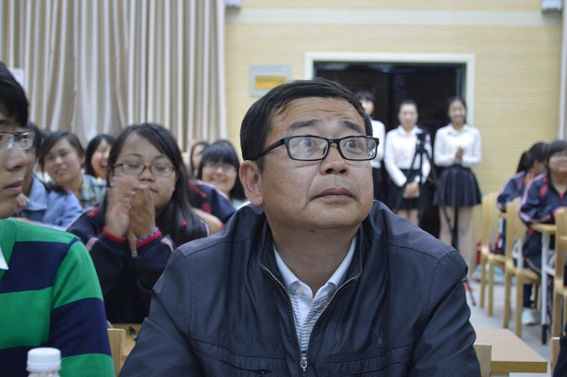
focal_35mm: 68
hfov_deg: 29.9
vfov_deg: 20.1
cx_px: 284
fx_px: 1062
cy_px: 188
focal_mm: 45
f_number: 5.3
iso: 1800
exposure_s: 1/15
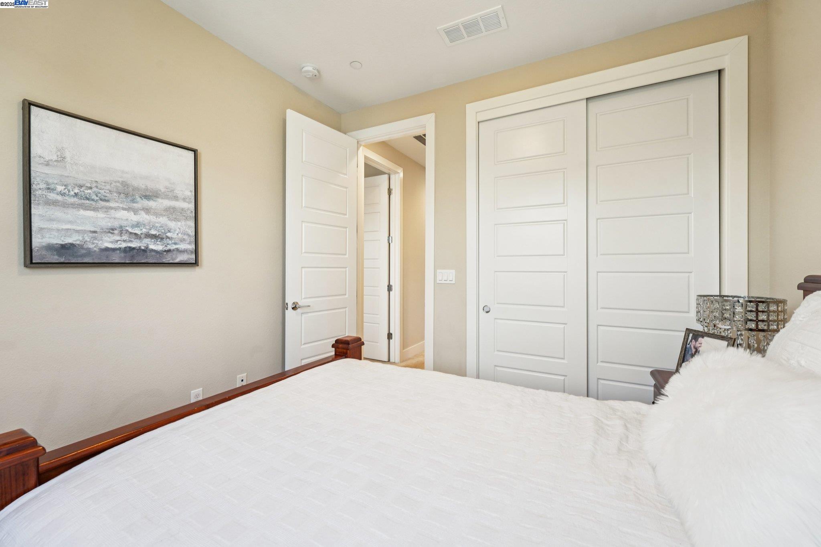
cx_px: 410
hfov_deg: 104.3
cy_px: 274
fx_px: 319
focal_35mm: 14
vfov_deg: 81.2
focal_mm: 14
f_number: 8
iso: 640
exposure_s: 1/80
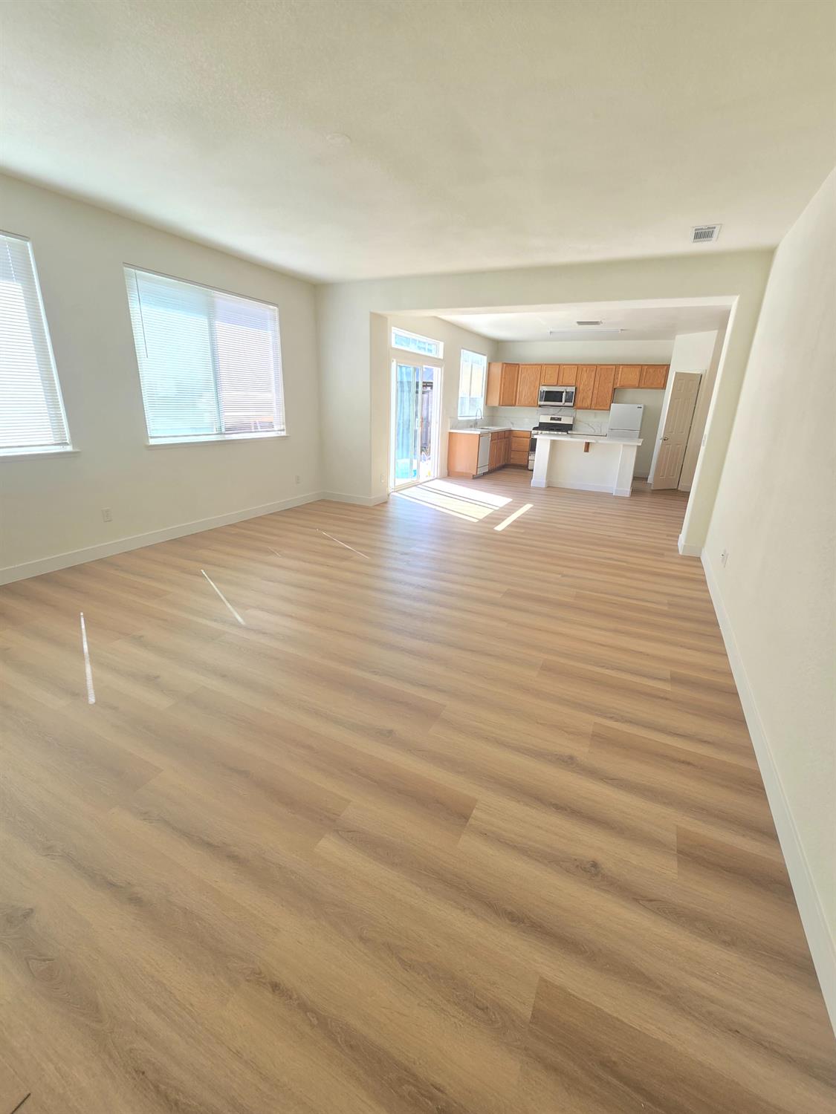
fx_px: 419
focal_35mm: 13
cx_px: 418
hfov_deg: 89.9
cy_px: 557
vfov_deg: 106.2
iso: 50
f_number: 2.2
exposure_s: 1/120
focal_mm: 2.2
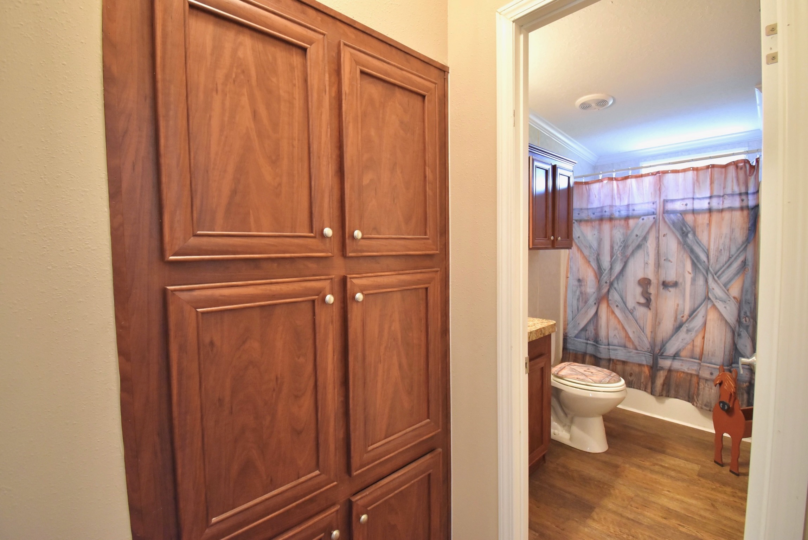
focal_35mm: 15
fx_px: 337
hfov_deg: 100.3
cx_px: 404
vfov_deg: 77.4
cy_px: 270
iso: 2200
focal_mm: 10
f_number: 4.5
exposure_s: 1/60
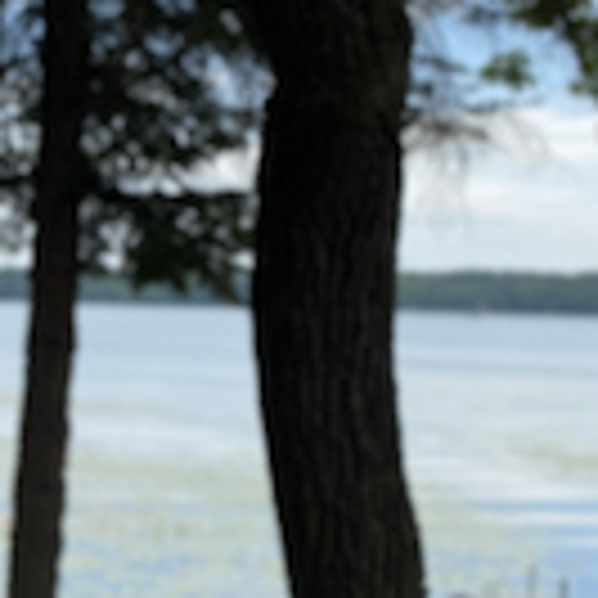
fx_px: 1349
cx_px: -63
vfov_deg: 24.9
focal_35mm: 69
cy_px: 396
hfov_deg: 23.4
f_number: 1.8
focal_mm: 4.25
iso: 32
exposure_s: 1/1608
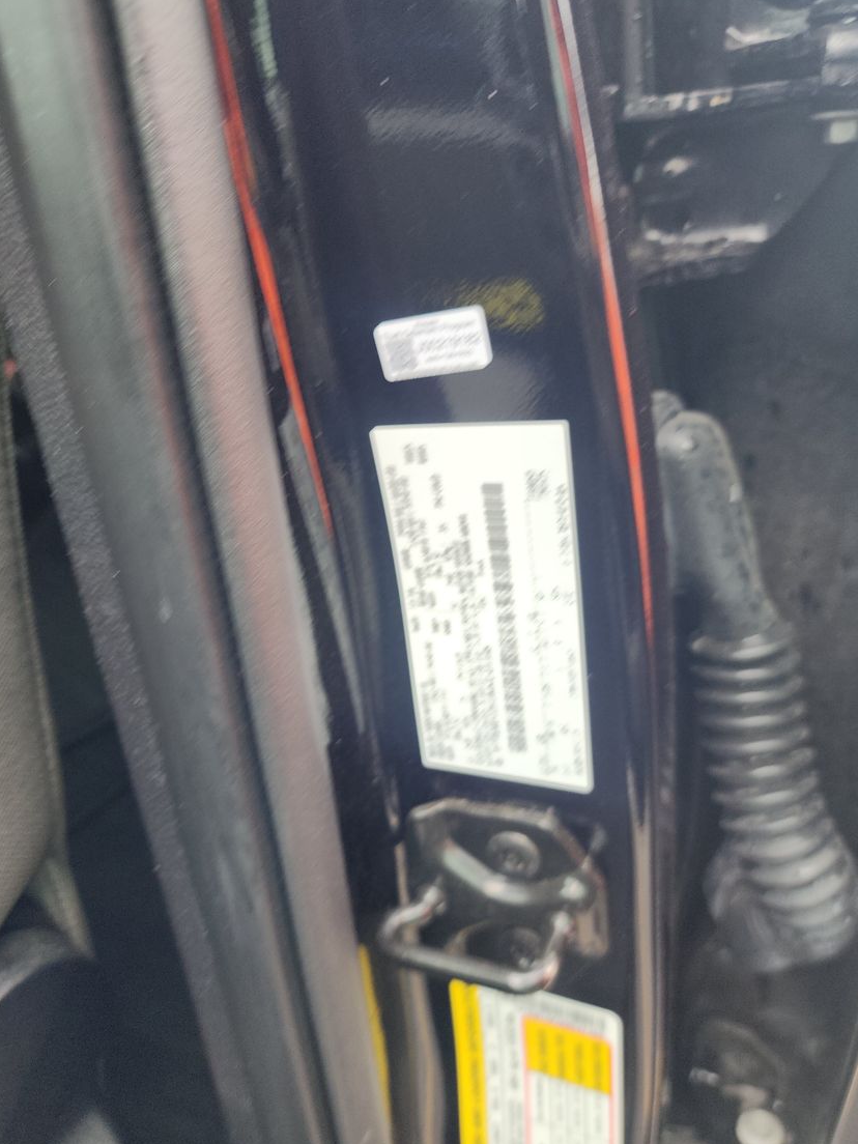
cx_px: 412
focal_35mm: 25
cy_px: 601
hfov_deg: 54.9
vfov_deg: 69.3
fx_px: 826
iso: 121
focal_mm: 6.4
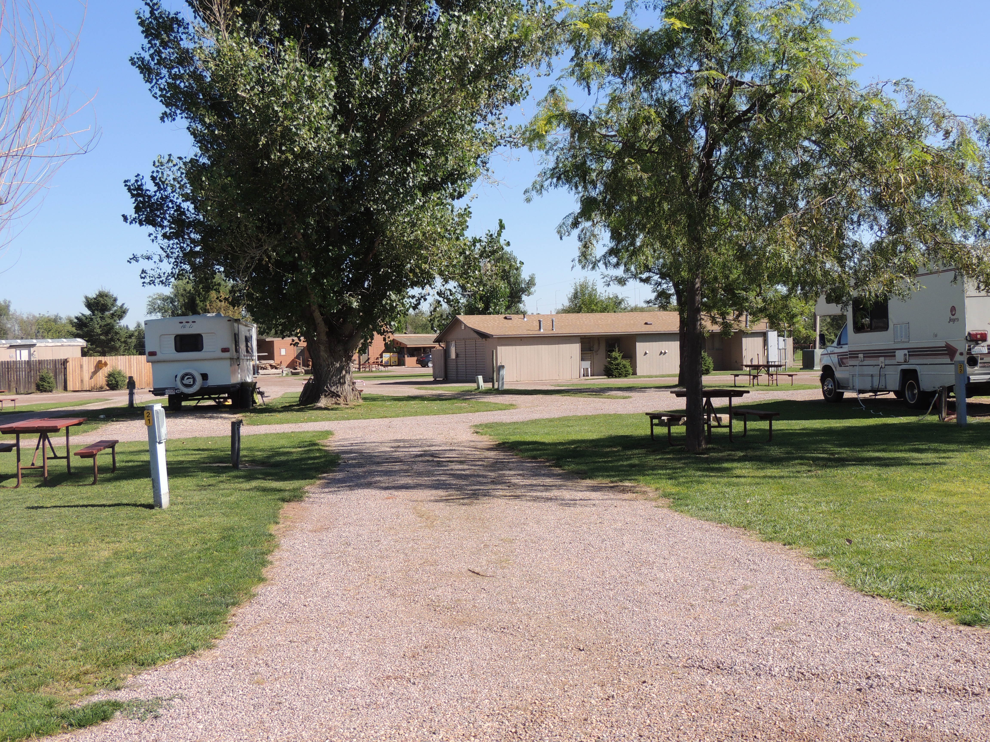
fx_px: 1144
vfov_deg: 36.0
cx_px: 495
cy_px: 371
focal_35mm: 40
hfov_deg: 46.8
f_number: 3.3
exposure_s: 1/800
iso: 100
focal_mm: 7.1
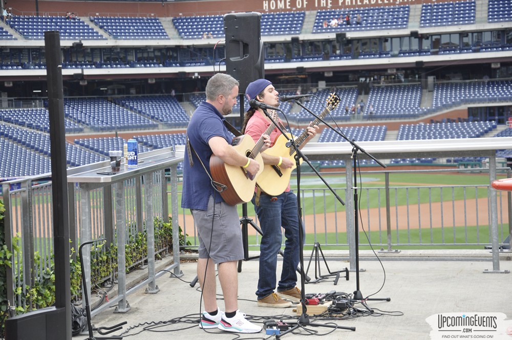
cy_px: 170
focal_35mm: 120
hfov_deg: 17.1
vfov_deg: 11.4
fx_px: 1704
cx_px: 256
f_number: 6.3
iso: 400
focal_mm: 80
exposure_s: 1/160
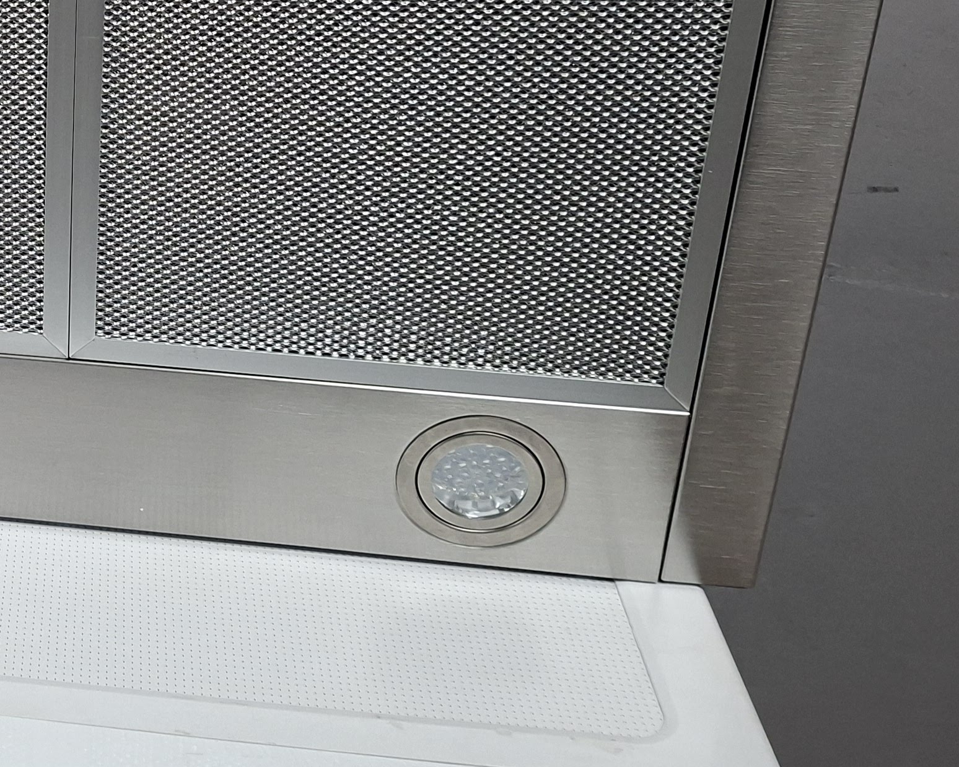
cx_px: -159
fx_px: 1647
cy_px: 7
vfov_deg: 25.0
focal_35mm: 58
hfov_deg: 28.7
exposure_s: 1/50
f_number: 1.8
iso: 250
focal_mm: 5.54
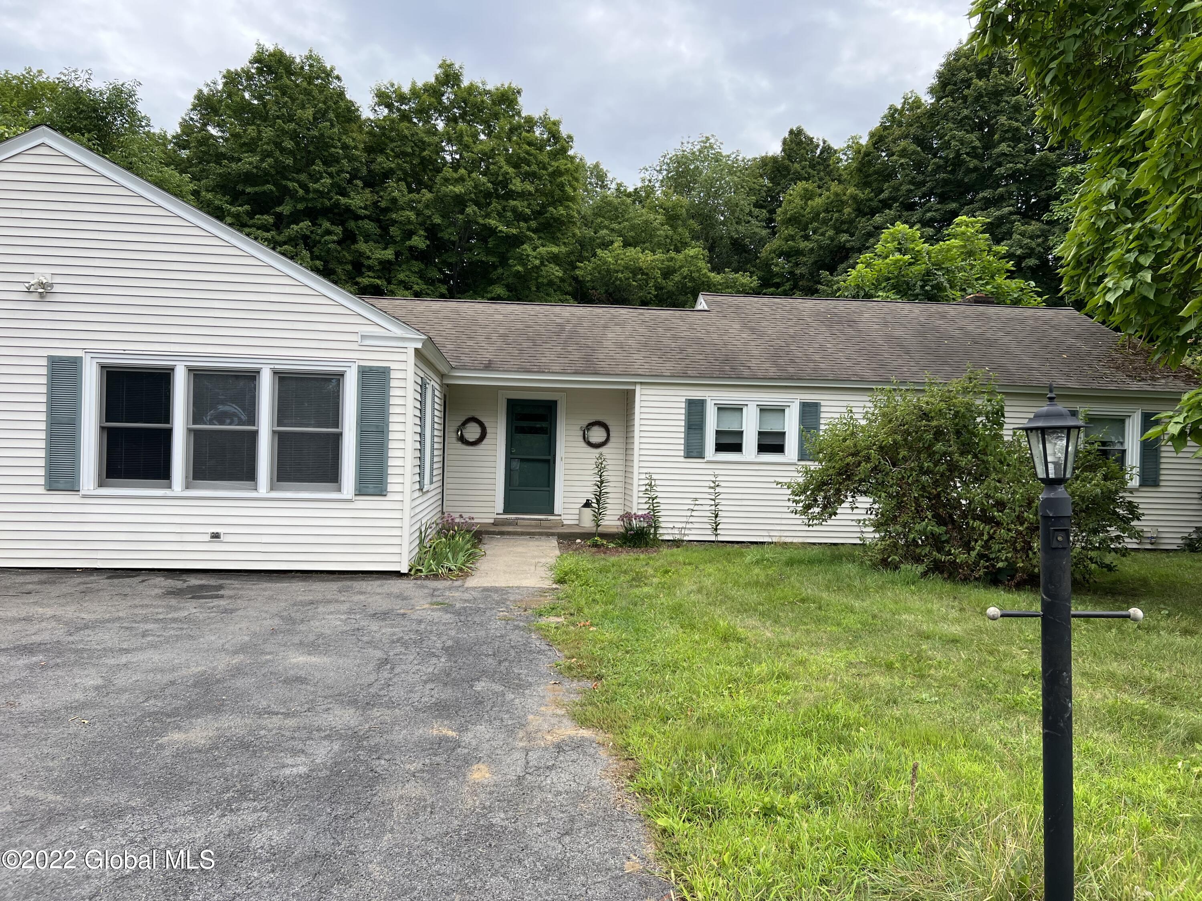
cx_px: 601
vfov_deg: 53.1
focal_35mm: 26
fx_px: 903
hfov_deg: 67.3
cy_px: 450
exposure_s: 1/1224
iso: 50
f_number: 1.5
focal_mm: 5.7
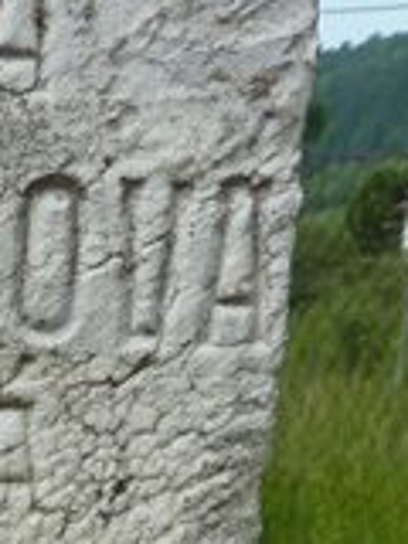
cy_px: 938
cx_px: -459
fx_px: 1964
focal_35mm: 125
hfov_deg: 10.7
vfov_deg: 14.2
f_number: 4
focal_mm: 4.1
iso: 80
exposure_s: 1/400
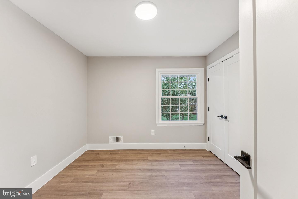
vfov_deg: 81.2
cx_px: 149
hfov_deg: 104.2
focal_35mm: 14
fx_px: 116
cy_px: 100
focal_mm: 14
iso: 250
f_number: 9
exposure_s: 1/5
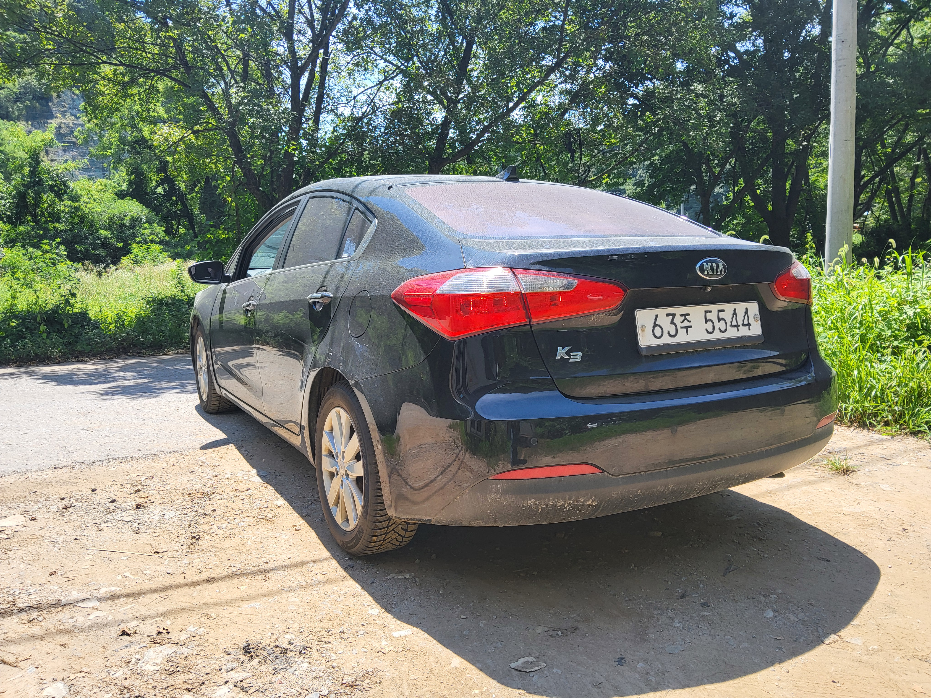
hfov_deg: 67.3
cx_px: 466
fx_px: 699
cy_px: 349
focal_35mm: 26
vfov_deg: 53.1
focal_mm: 3.98
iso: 12
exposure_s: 1/325
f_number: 1.8
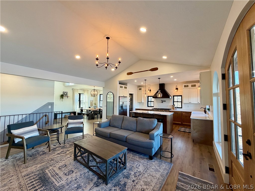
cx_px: 128
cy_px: 96
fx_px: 103
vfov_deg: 85.7
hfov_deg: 102.1
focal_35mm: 14
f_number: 2.2
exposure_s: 1/120
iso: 160
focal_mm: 2.22
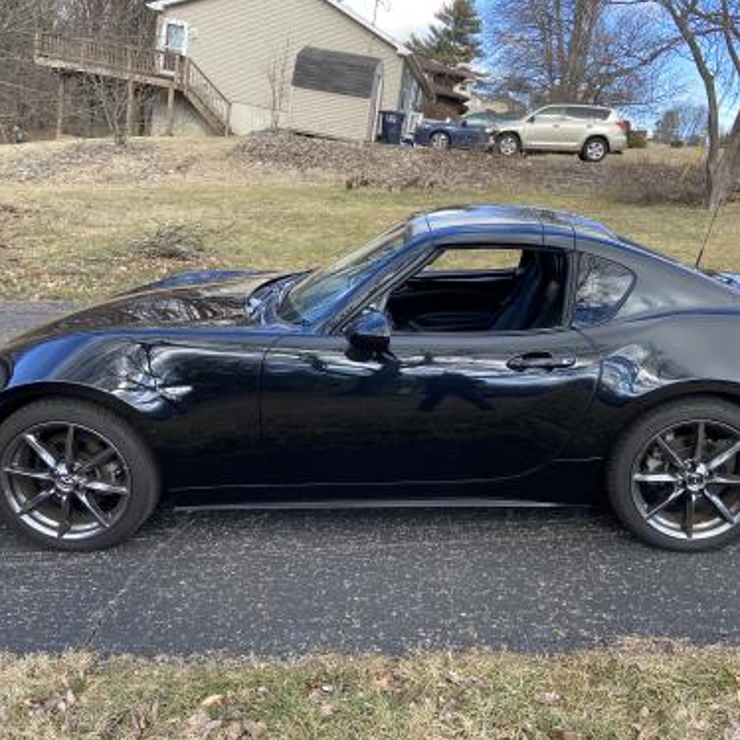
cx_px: 417
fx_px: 750
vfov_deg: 52.5
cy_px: 370
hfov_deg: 52.4
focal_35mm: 31
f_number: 1.8
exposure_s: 1/367
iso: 32
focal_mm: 4.25
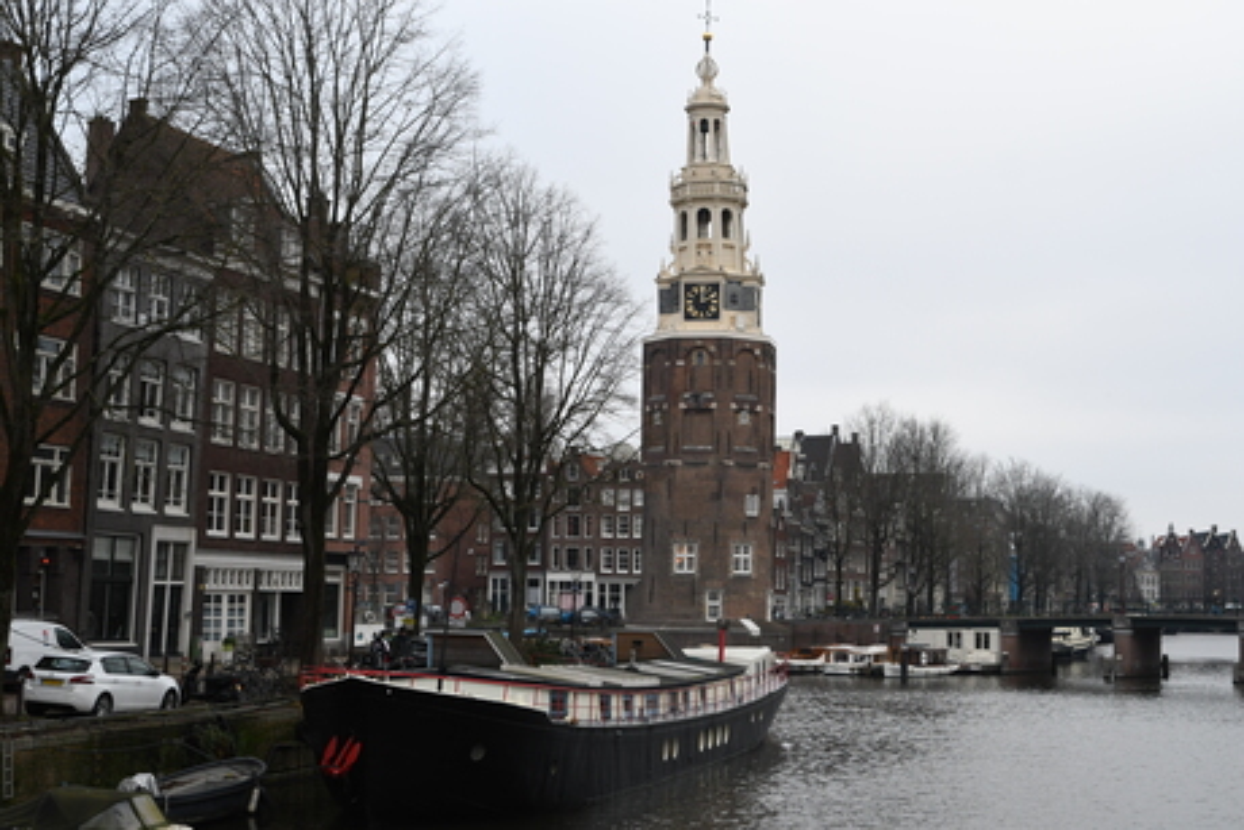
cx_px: 622
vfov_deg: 26.0
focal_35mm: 52
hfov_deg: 38.2
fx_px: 1797
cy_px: 415
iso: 400
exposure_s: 1/400
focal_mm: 35
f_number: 4.5
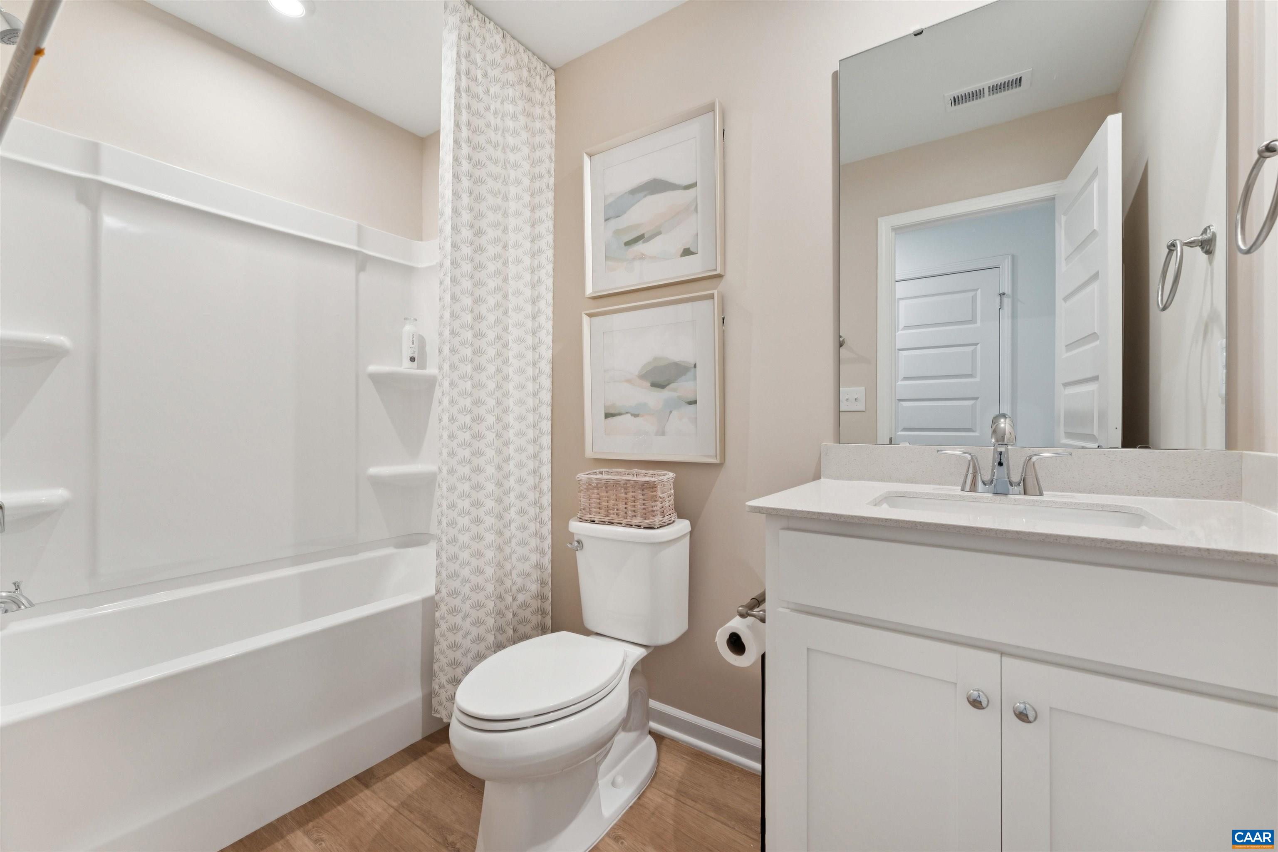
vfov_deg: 81.2
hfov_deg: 104.3
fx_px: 497
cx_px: 639
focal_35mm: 14
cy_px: 426
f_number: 7.1
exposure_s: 1/60
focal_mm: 14
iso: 1000
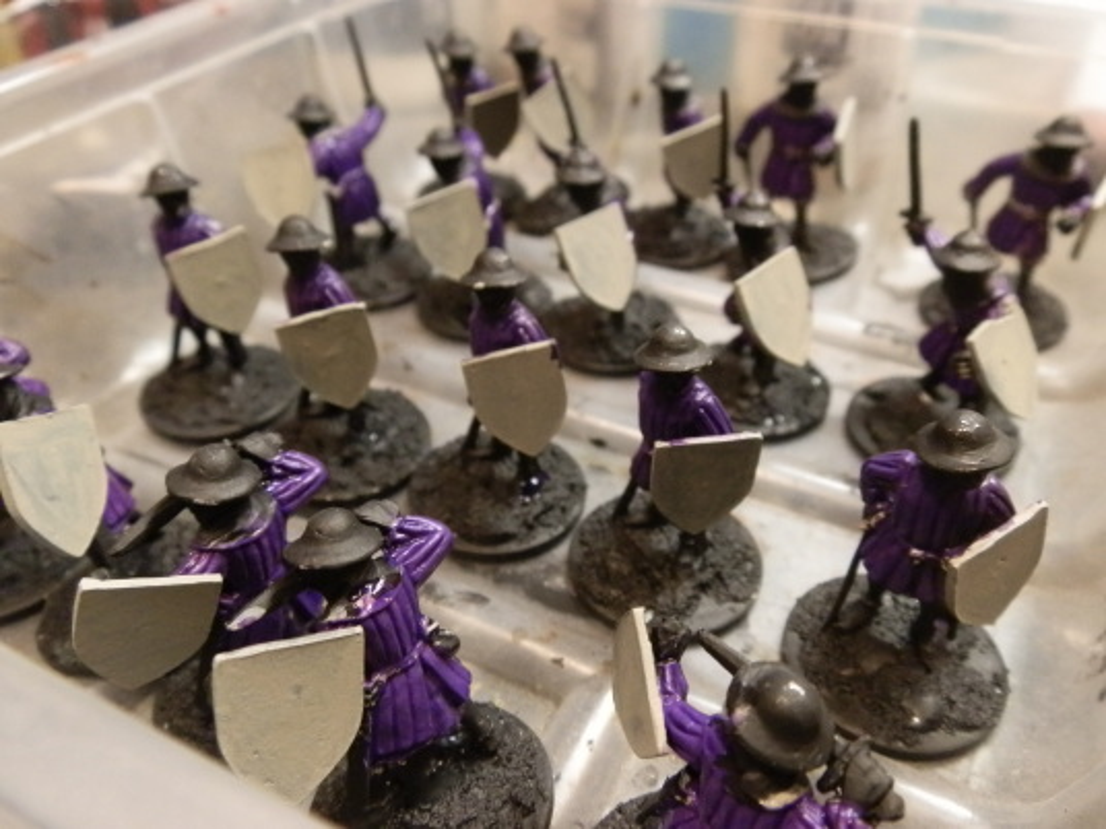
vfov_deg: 49.7
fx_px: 895
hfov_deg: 63.4
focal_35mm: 28
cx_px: 553
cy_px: 414
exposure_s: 1/60
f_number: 3.1
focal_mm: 5
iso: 400
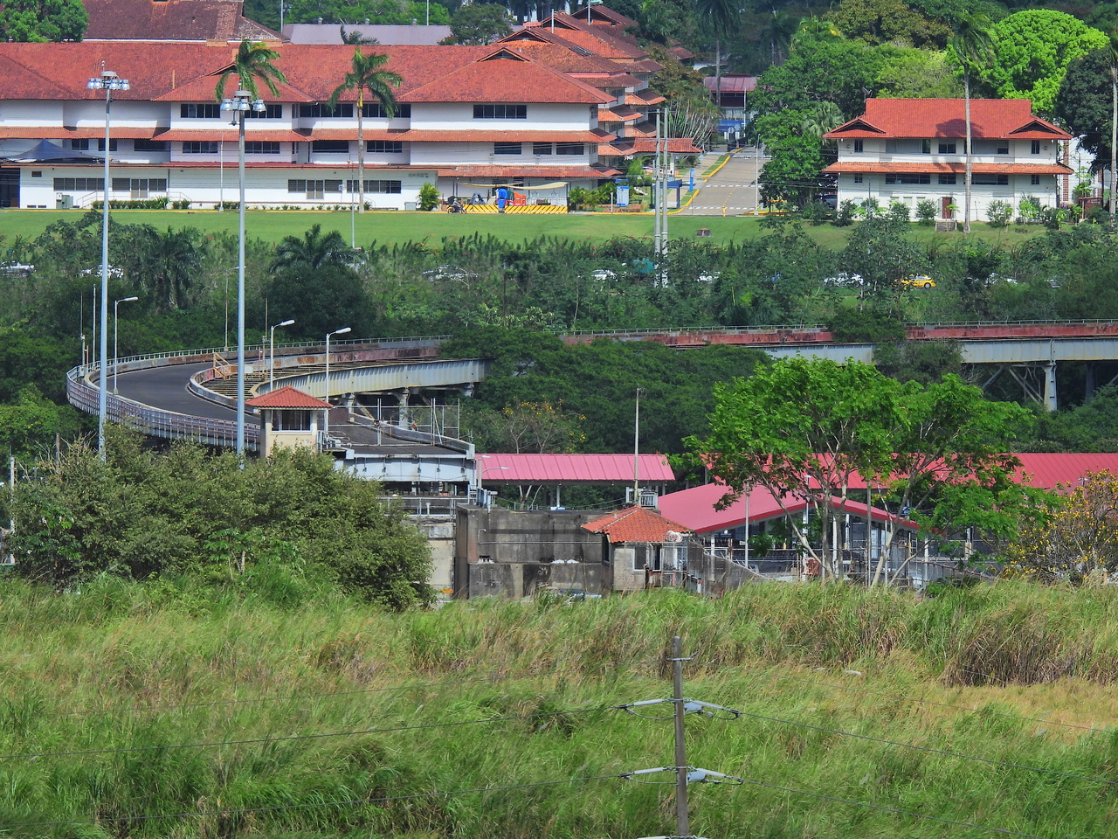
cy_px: 420
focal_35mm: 450
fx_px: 14534
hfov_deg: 4.4
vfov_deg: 3.3
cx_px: 559
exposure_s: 1/1250
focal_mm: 80.3
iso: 100
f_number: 5
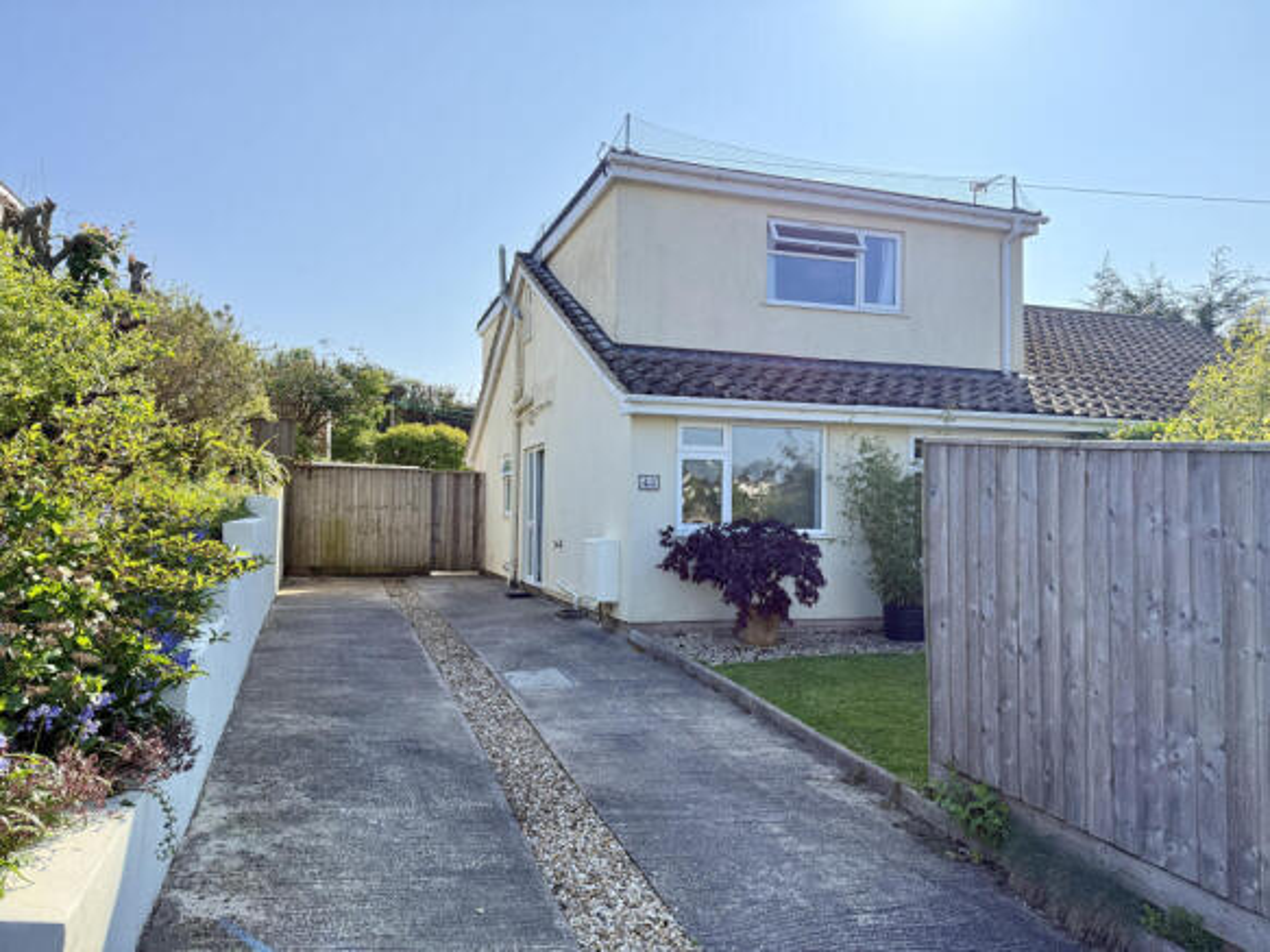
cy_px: 476
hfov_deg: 71.6
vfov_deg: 56.8
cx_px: 635
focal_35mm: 24
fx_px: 880
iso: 100
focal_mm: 6.76
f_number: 1.78
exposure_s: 1/1618
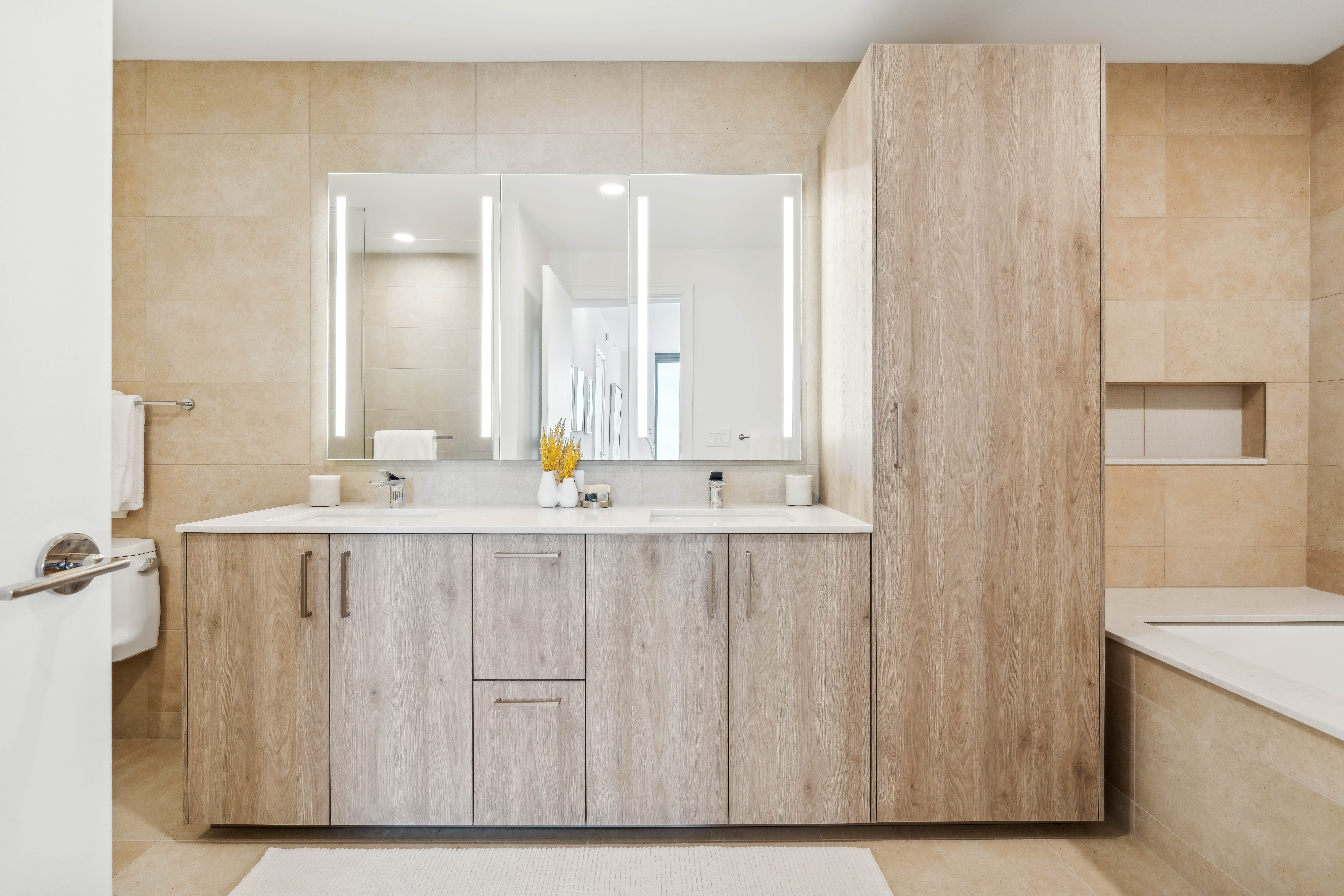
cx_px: 672
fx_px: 597
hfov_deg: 96.7
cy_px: 448
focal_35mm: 16
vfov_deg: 73.7
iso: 320
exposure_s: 1/15
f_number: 8
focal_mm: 16
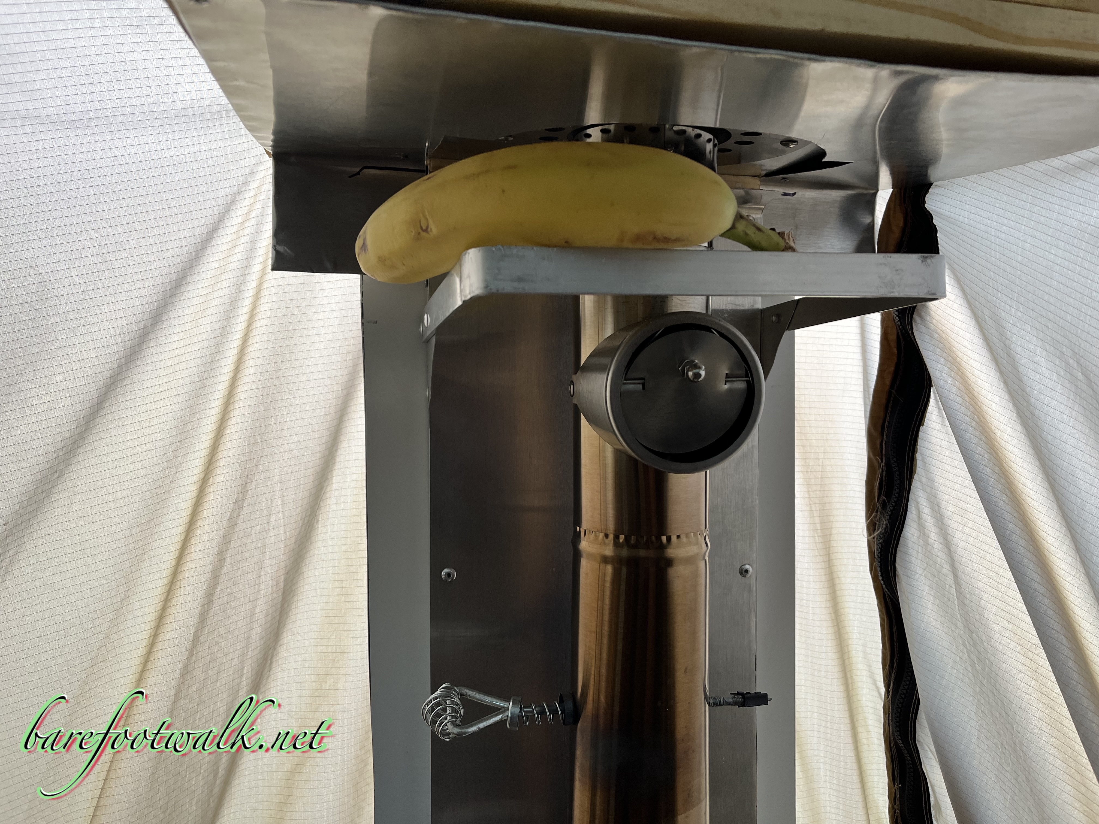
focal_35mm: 26
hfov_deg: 67.3
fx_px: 825
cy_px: 412
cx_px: 550
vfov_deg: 53.1
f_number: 1.6
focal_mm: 5.1
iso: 80
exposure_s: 1/121
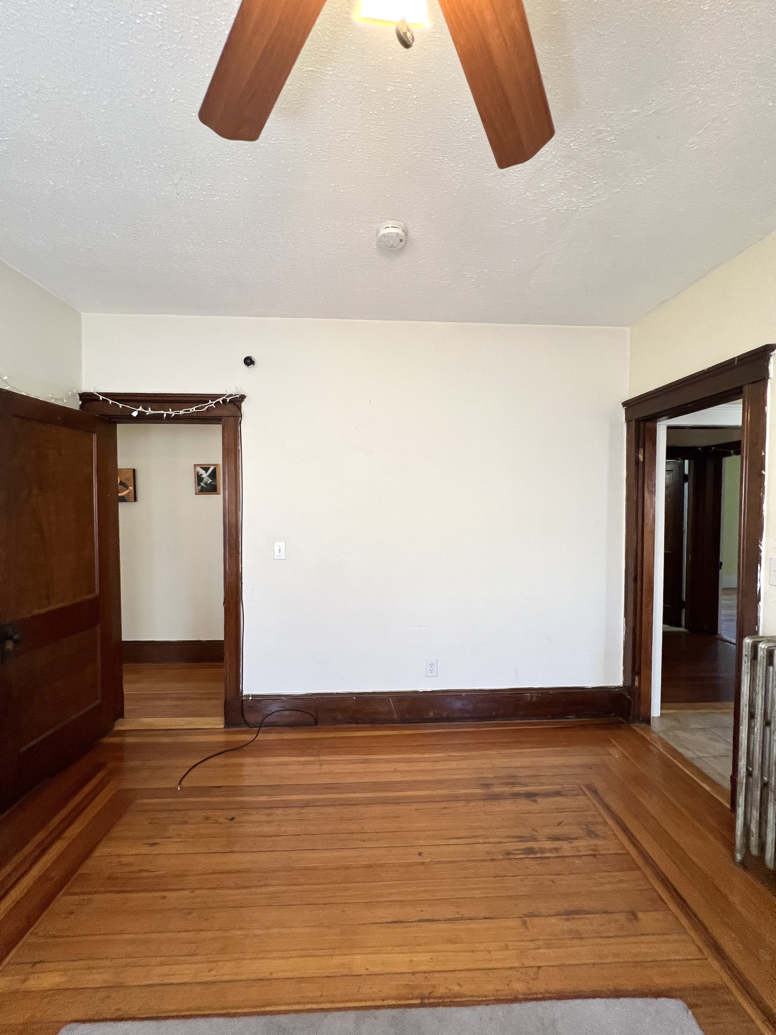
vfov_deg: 106.2
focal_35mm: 13
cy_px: 518
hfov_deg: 89.9
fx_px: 389
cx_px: 388
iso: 200
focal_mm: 1.57
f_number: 1.8
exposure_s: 1/121
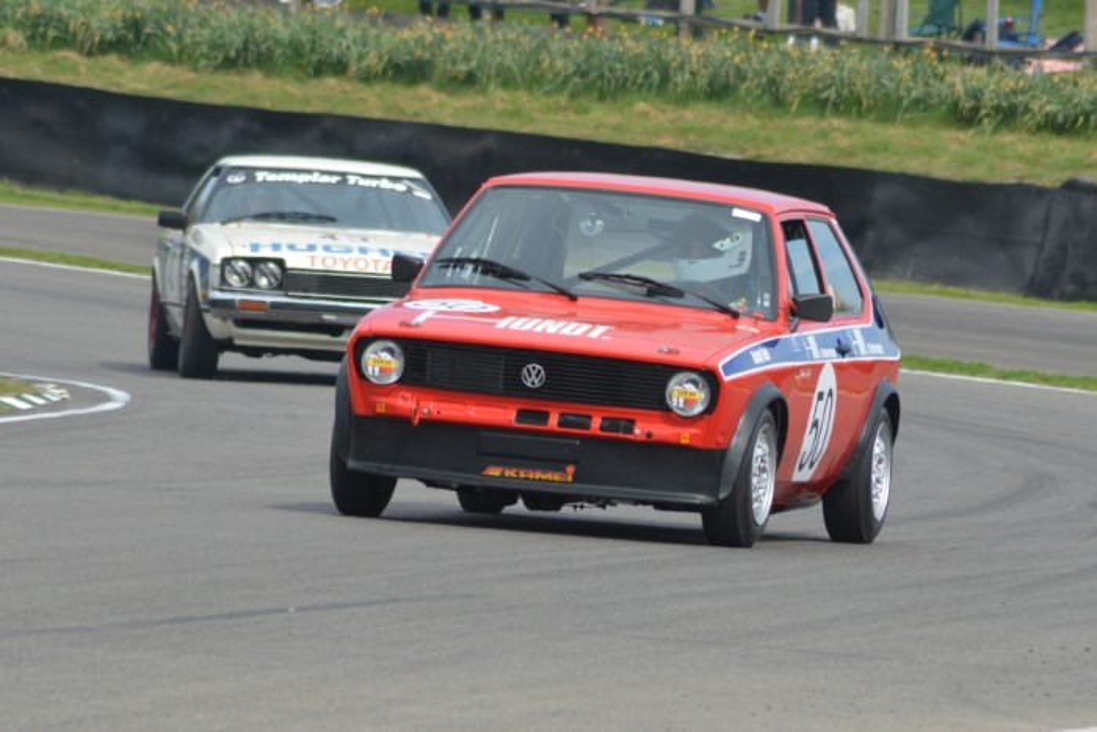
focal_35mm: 420
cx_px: 548
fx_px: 12800
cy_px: 366
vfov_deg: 3.3
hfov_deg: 4.9
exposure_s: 1/640
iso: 400
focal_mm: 280
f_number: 9
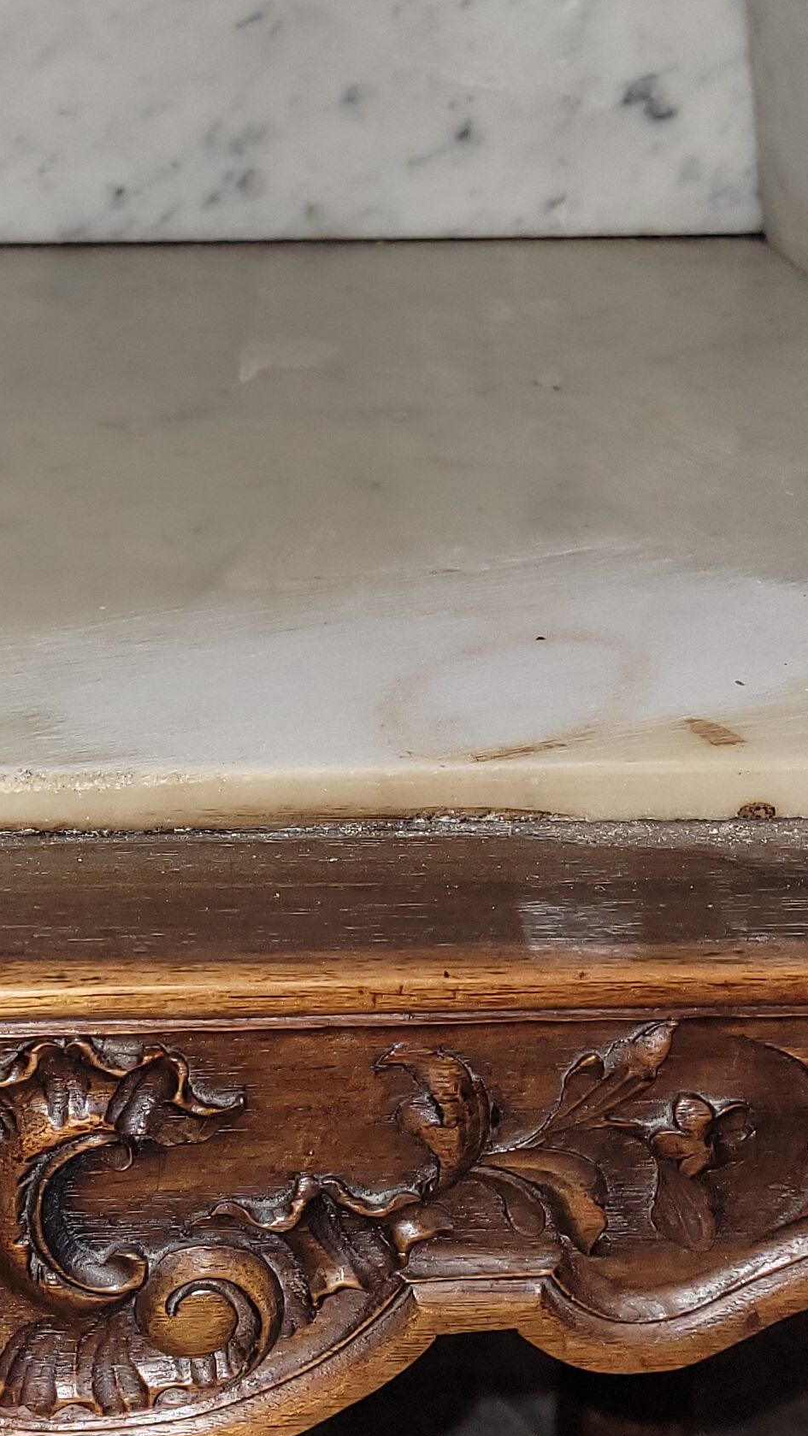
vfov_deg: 31.0
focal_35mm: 68
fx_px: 2590
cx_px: -49
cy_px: 624
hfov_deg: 17.2
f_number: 1.8
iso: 64
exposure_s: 1/50
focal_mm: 5.4
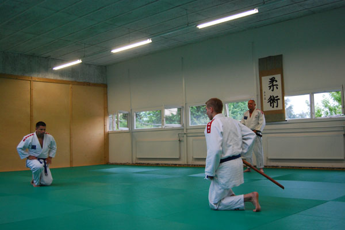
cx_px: 172
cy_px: 115
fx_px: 374
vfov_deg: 34.3
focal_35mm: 39
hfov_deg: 49.5
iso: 800
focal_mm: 26
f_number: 4.2
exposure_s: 1/160
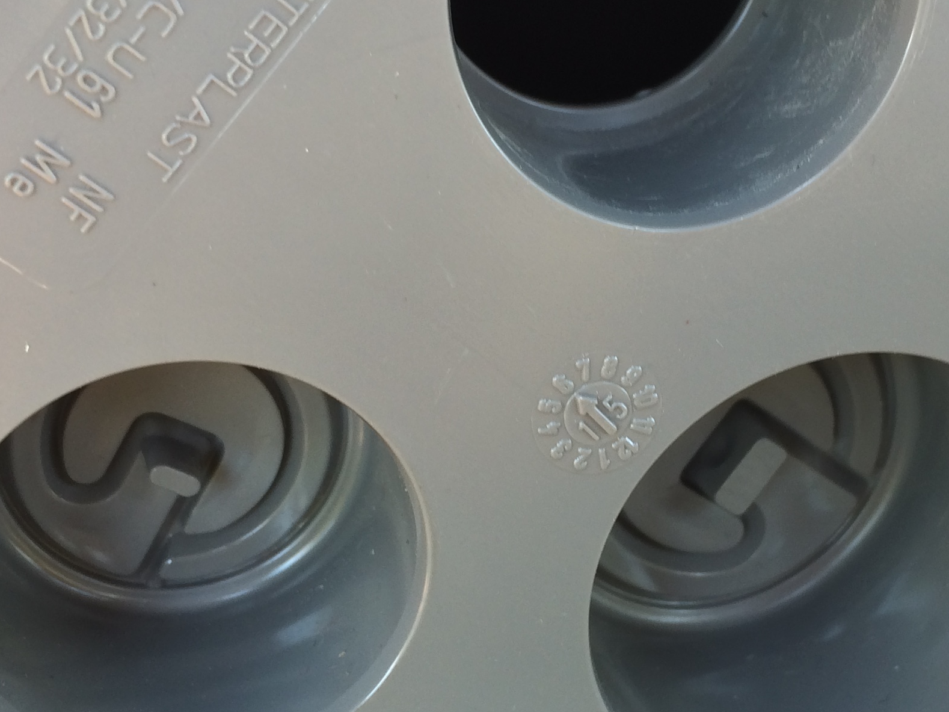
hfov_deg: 31.9
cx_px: 631
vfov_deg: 24.4
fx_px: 1645
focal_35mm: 60
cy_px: 385
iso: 32
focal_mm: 4.15
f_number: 2.2
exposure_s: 1/50
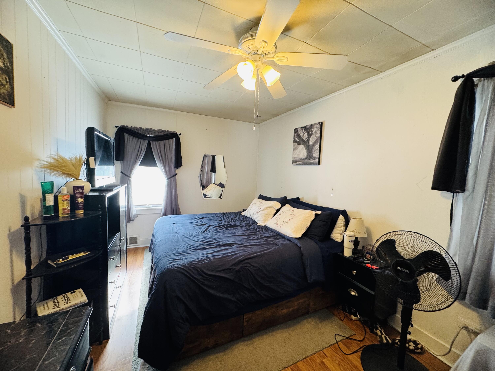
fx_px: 200
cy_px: 186
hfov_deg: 102.1
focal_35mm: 14
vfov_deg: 85.7
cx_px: 248
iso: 160
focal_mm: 2.22
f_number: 2.2
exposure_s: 1/60
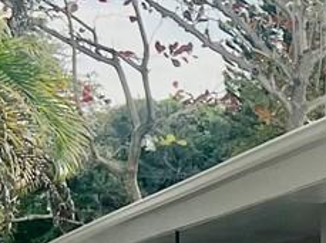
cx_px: 801
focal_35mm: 182
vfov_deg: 7.8
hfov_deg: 9.6
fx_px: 1711
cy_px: 487
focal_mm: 5.7
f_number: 1.5
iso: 50
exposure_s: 1/2571
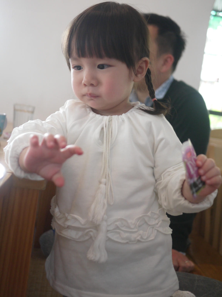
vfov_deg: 46.8
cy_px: 148
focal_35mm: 40
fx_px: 342
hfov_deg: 36.0
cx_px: 111
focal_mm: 20
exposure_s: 1/125
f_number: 1.7
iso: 400
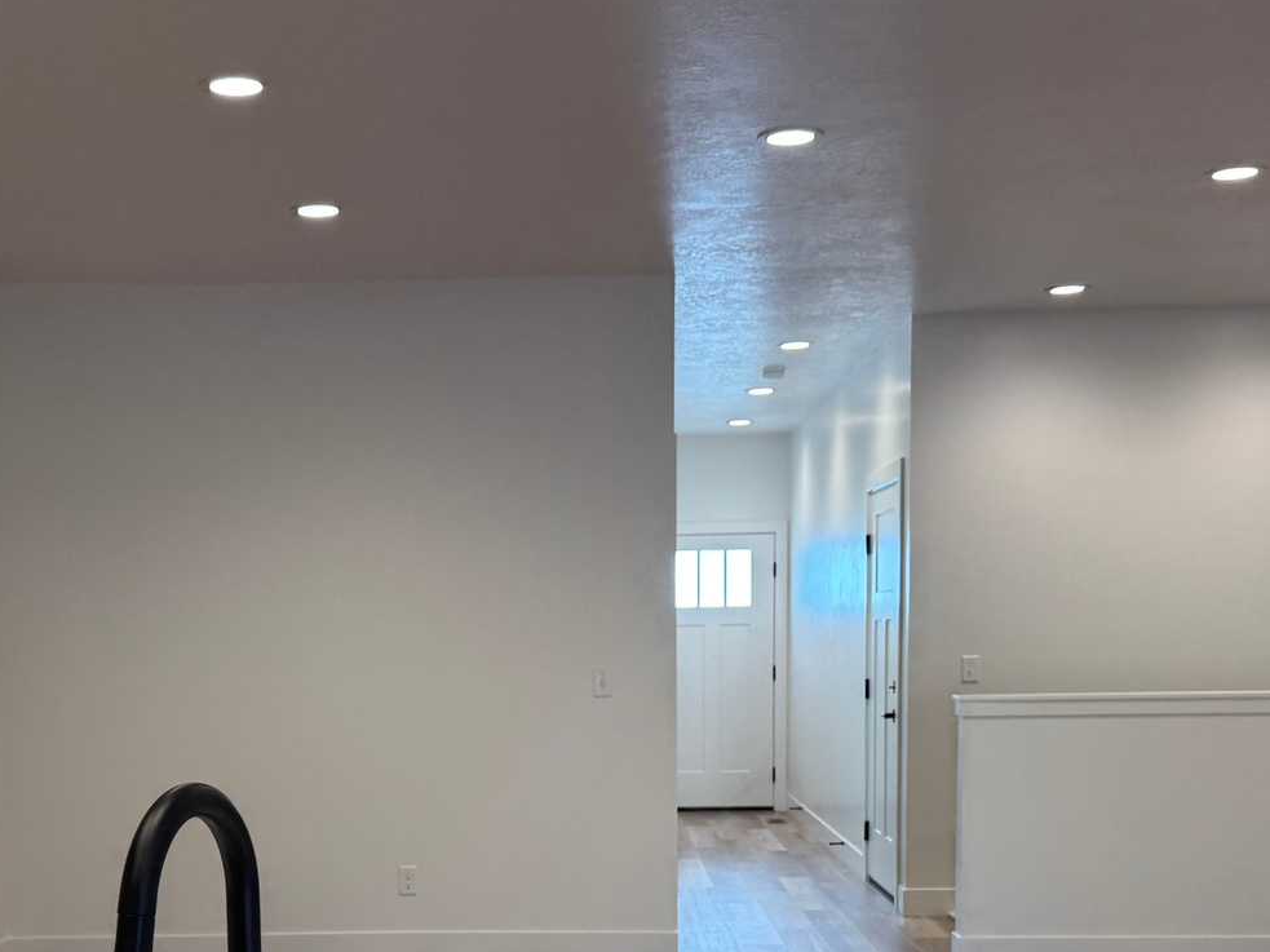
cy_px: 800
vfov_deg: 28.3
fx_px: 1834
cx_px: 509
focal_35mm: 50
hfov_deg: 38.0
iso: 80
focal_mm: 6.76
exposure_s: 1/120
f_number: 1.78
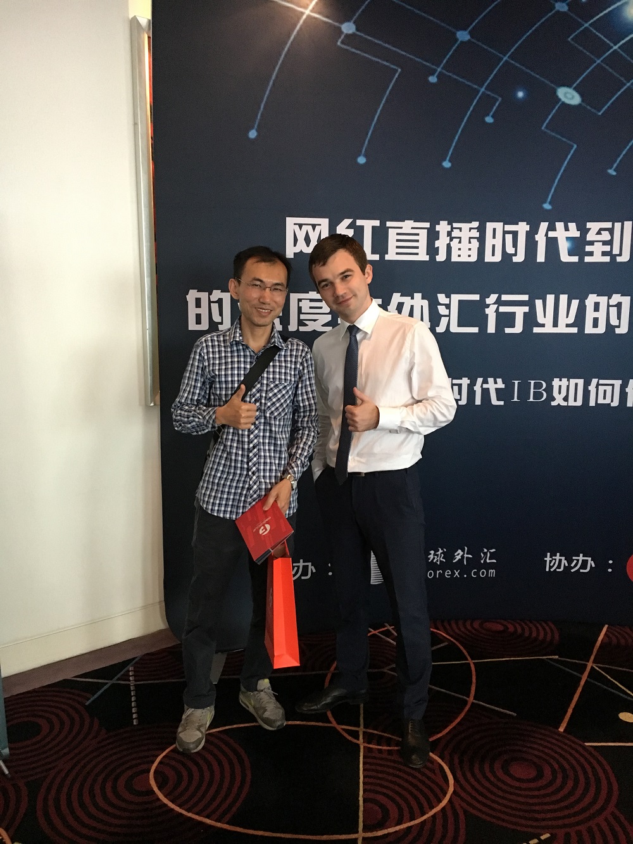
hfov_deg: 48.2
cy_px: 422
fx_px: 707
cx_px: 316
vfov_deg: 61.7
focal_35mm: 29
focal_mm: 4.15
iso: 250
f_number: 2.2
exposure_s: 1/17
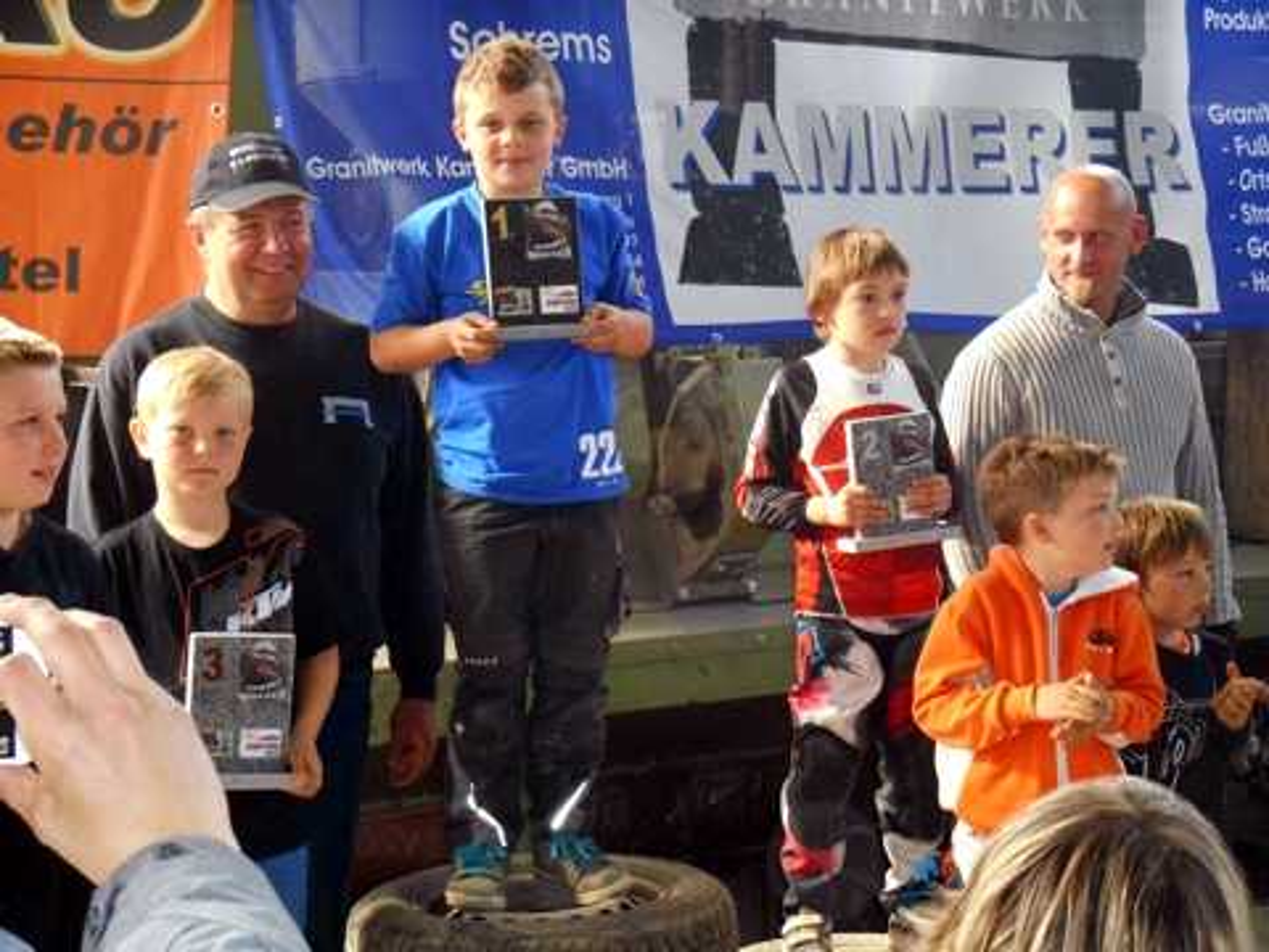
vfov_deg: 21.0
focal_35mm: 70
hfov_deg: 27.8
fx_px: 2566
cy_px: 476
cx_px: 634
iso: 560
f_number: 4.5
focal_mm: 12.5
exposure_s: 1/60
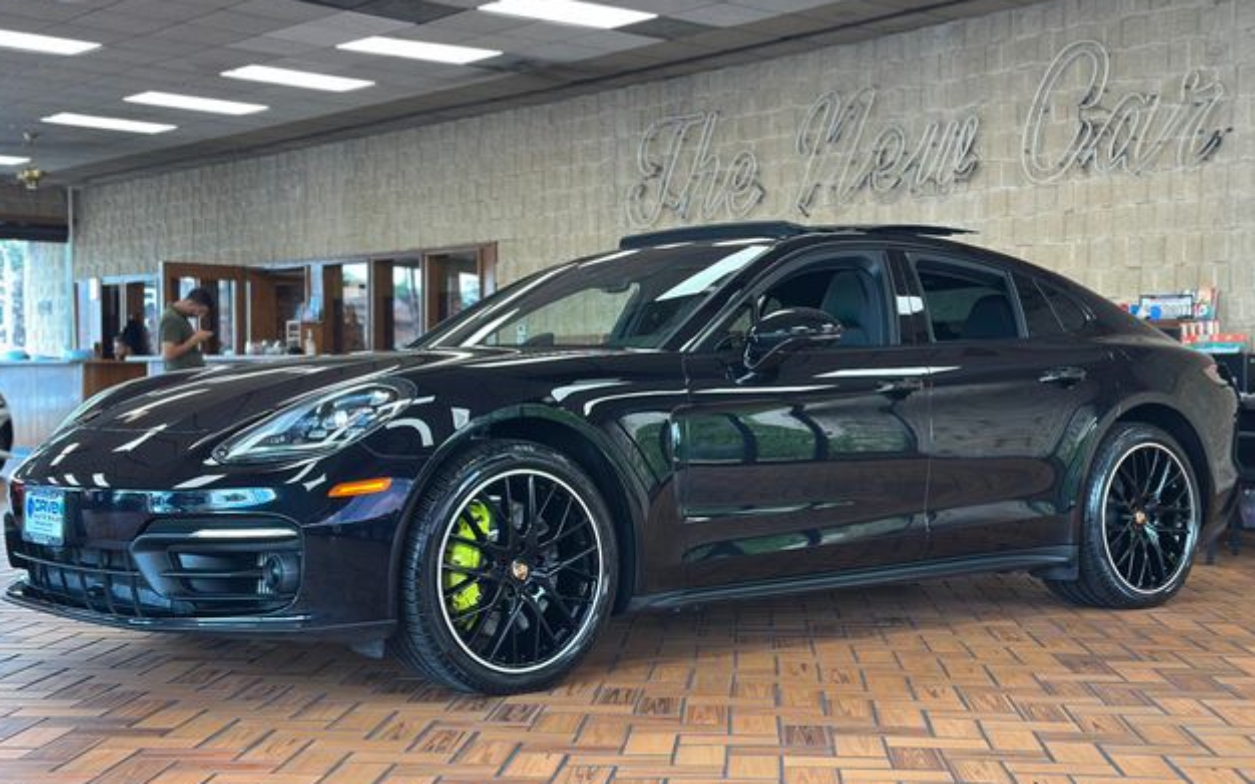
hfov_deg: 38.9
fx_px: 1778
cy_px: 427
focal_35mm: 52
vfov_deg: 24.9
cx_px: 615
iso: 125
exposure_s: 1/120
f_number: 1.78
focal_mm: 6.86
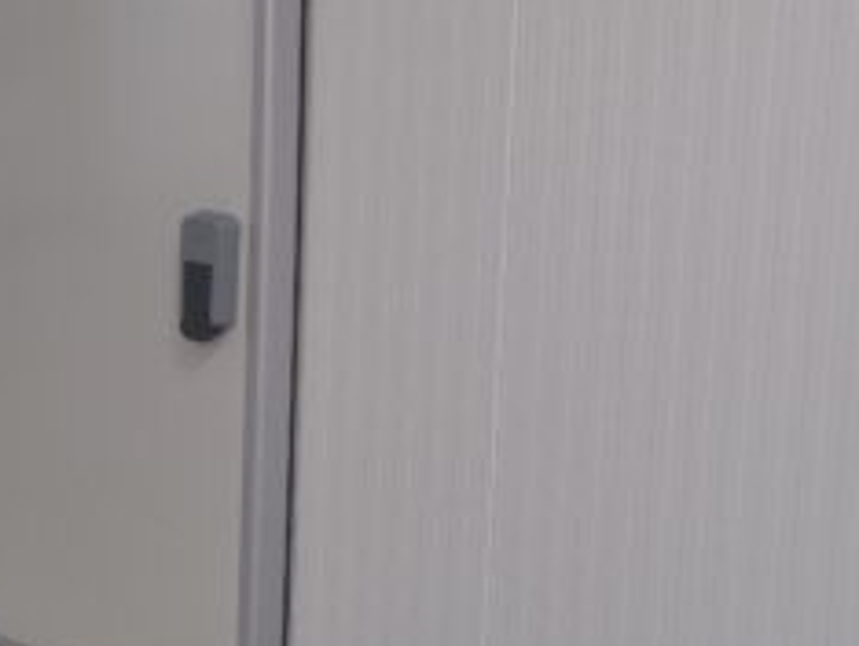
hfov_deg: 30.0
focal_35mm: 64
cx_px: 580
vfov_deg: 22.9
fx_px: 1590
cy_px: 228
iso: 80
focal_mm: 4.69
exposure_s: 1/100
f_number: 1.8
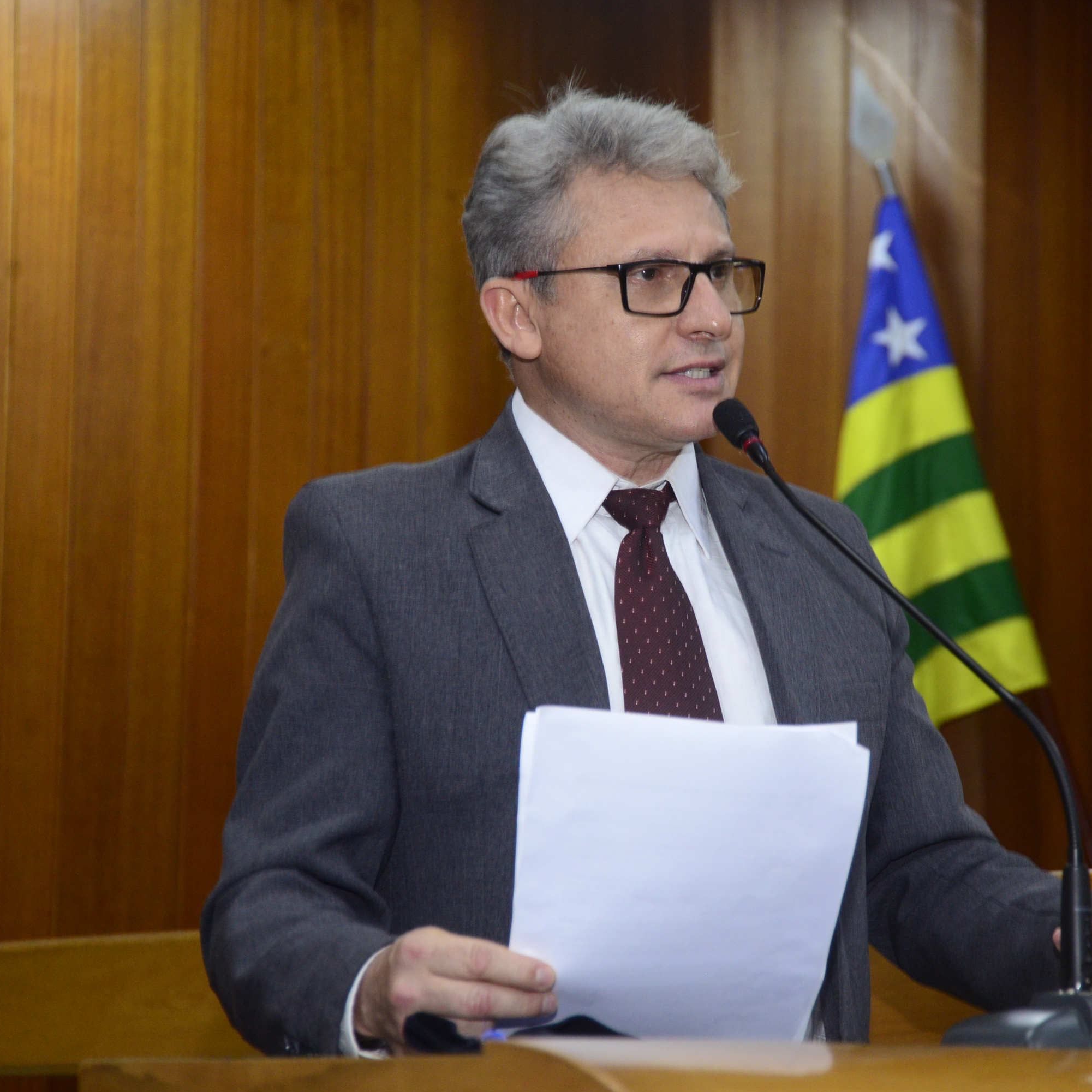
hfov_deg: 15.1
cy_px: 547
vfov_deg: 15.2
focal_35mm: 115
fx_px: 4104
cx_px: 712
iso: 2000
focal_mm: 90
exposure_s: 1/60
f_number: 5.6
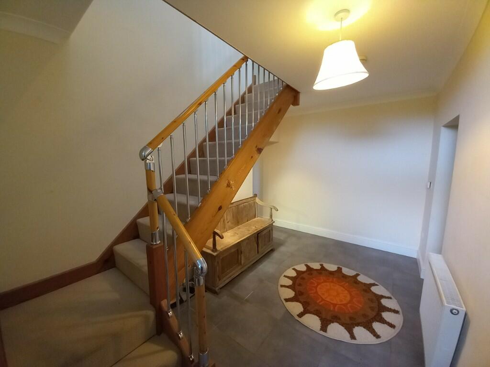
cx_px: 245
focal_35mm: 13
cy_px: 184
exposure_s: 1/25
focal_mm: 1.13
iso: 200
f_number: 2.2
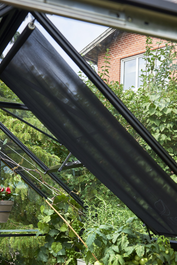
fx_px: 435
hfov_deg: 23.0
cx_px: 105
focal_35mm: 59
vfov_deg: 33.4
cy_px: 190
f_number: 7.1
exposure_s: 1/160
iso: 100
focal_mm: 38
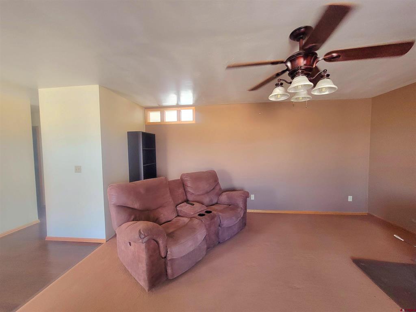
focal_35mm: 13
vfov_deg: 89.9
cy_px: 156
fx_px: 156
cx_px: 208
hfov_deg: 106.2
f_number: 2.2
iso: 320
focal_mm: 2.2
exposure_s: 1/60.2
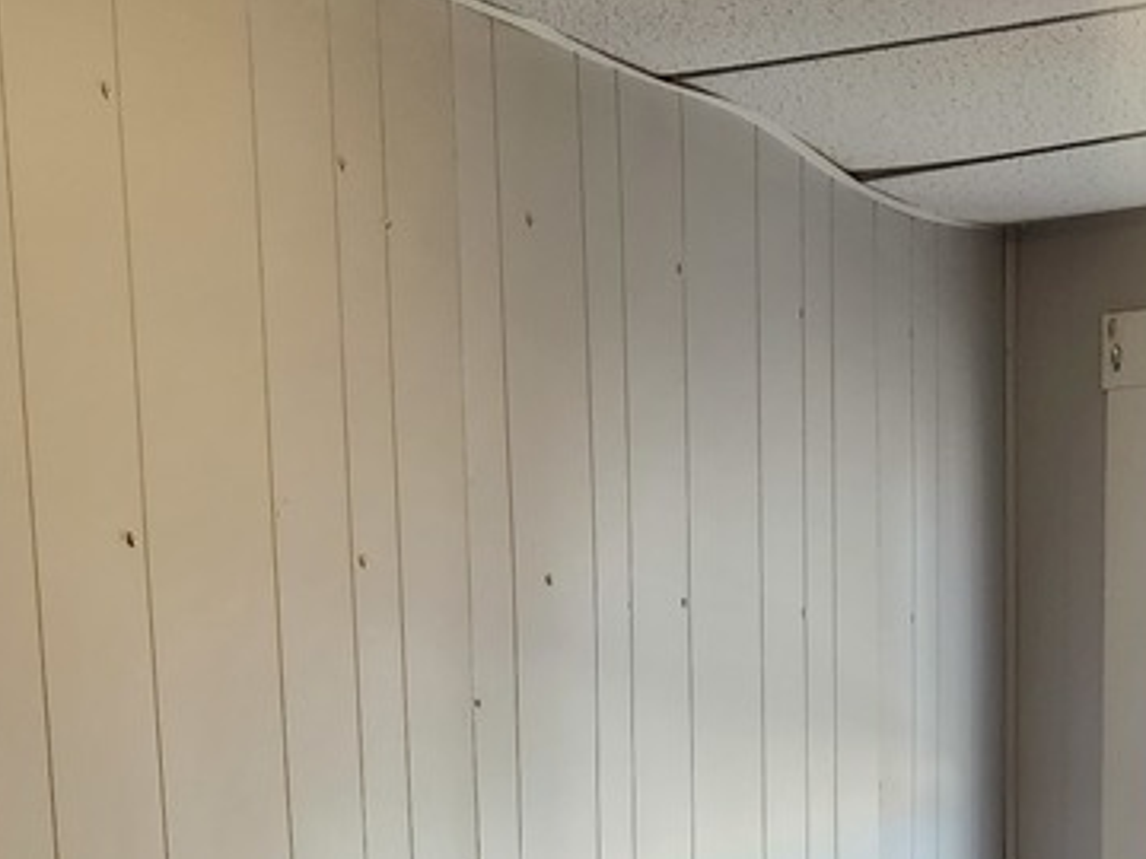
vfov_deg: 14.5
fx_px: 3046
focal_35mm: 92
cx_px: 614
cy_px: 1451
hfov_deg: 21.3
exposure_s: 1/120
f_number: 1.8
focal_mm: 5.4
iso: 160
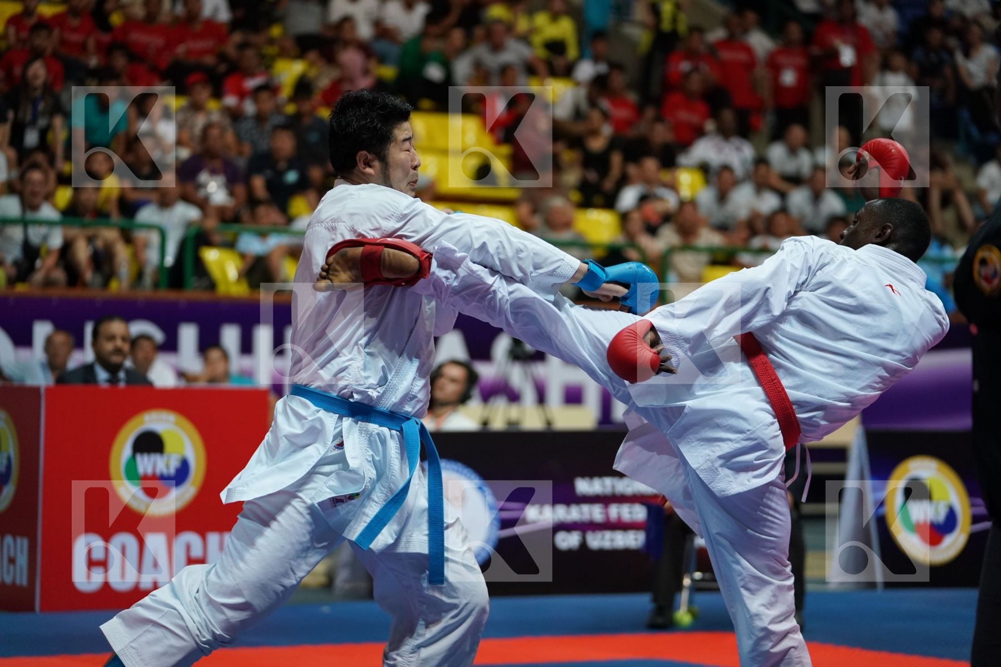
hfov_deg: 16.8
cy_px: 334
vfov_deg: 11.2
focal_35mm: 122
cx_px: 500
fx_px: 3392
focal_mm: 122
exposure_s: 1/1000
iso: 3200
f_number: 2.8
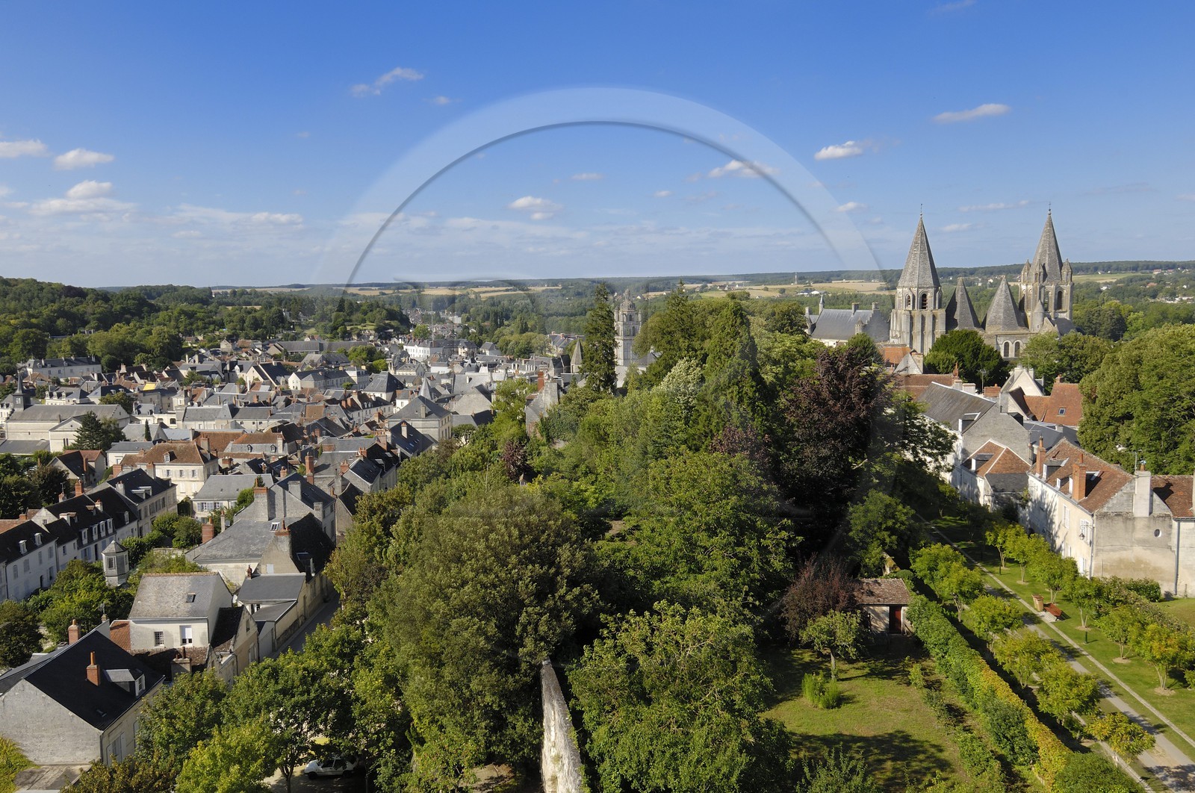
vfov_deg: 45.5
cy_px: 396
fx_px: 945
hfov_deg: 64.6
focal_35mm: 28
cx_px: 598
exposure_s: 1/125
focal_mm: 19
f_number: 11
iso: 100
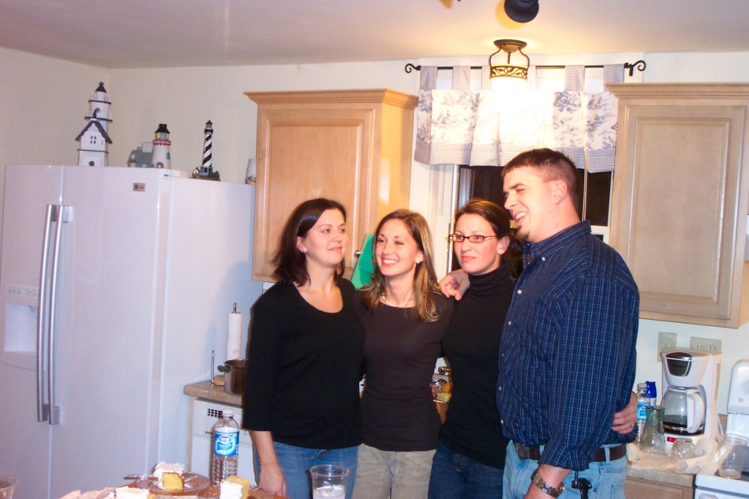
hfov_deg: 41.9
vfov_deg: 28.7
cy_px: 250
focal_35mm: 47
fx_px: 978
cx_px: 374
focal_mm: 9.8
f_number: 3.1
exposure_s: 1/30
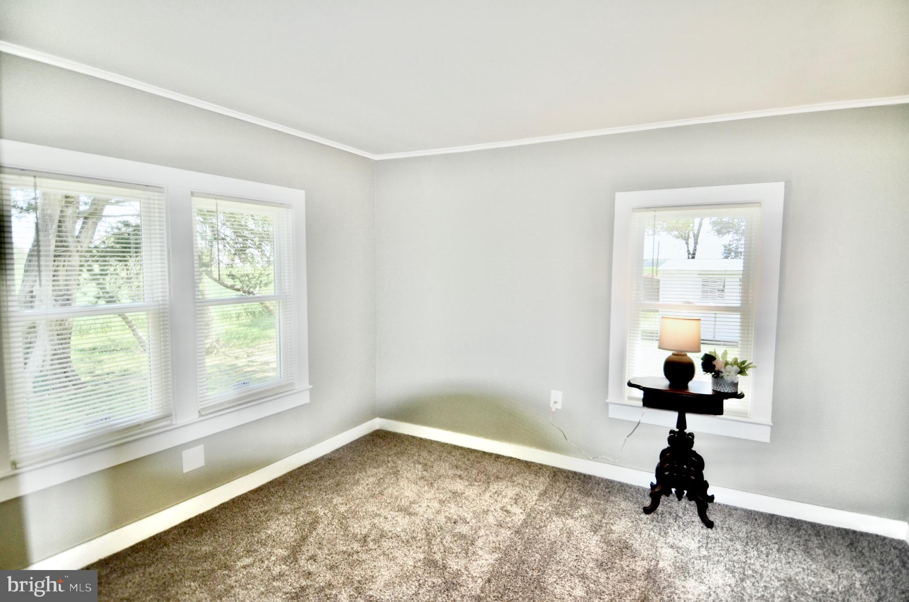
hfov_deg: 90.1
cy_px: 301
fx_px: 454
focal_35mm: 18
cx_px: 454
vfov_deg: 67.1
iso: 220
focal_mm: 12
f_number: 4
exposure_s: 1/125
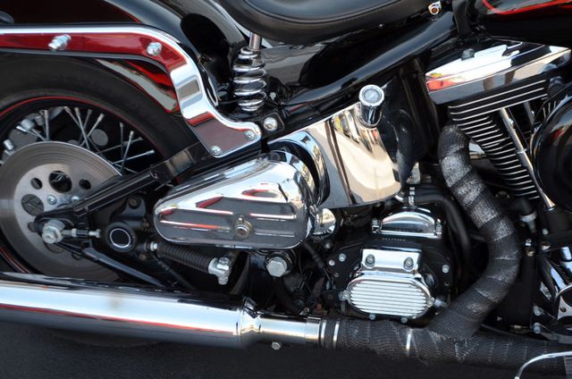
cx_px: 286
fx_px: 904
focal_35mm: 57
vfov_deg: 23.7
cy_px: 190
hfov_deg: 35.1
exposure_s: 1/125
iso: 220
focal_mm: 38
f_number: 5.6
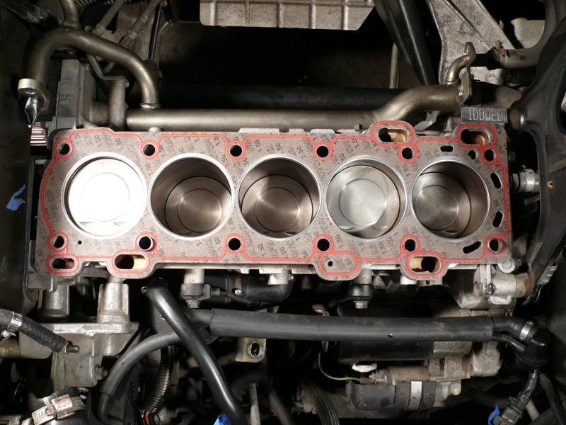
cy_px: 212
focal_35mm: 35
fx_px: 572
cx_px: 283
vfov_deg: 40.7
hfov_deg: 52.6
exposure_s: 1/30
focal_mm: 7.4
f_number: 2.8
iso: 100
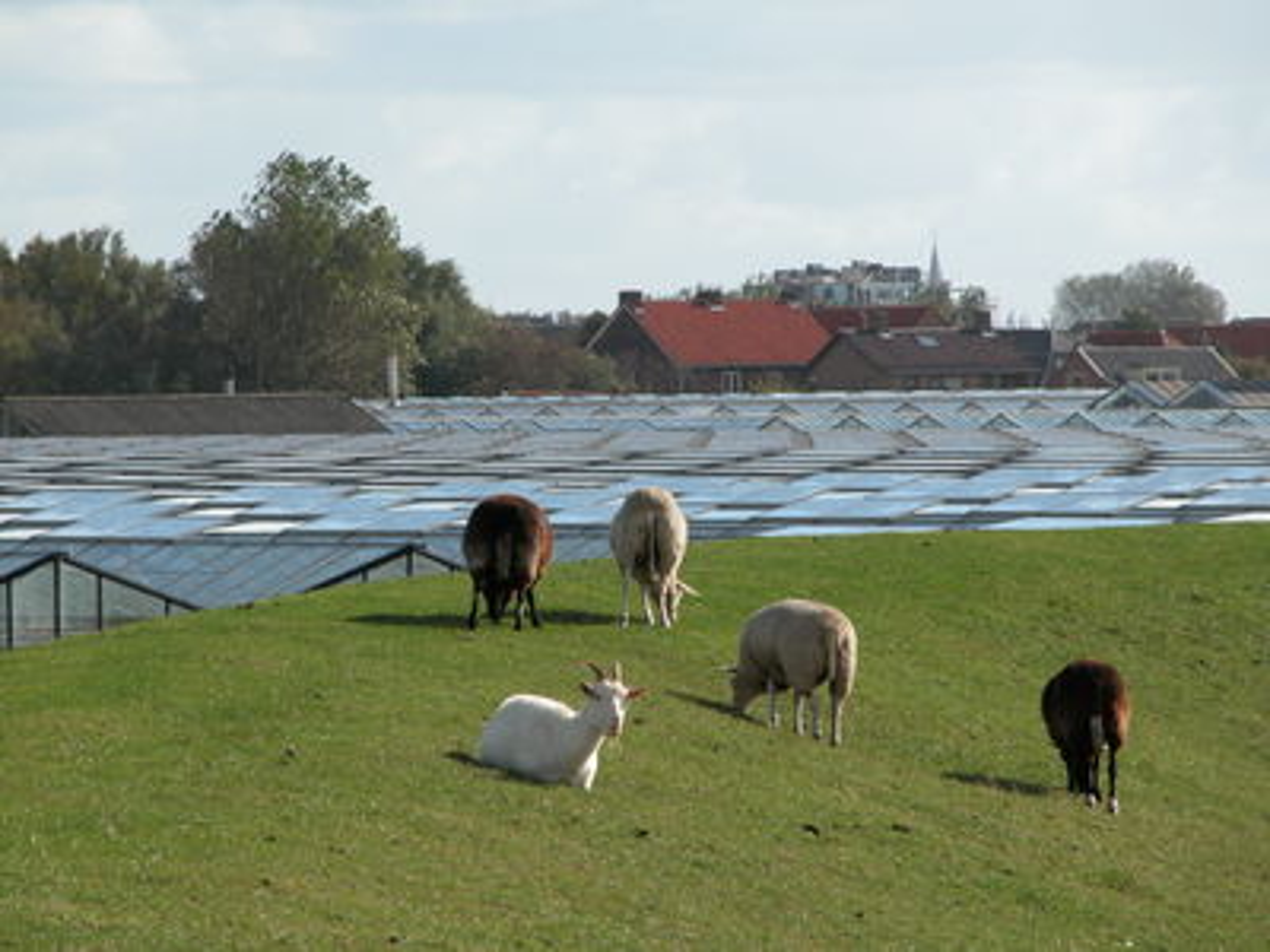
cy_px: 476
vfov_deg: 5.4
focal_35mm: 276
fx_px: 10126
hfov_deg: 7.2
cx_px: 635
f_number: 5.9
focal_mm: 71.2
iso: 100
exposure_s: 1/405
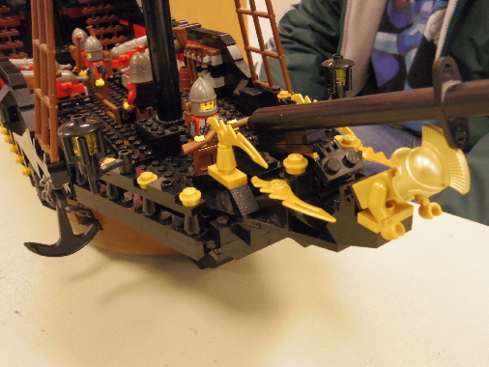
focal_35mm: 32
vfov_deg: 44.0
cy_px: 153
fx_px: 452
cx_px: 250
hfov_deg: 56.8
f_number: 4.5
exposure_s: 1/50
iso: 1600
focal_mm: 5
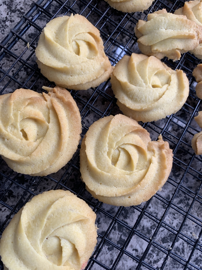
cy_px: 135
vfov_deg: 67.3
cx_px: 101
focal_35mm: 26
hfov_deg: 53.1
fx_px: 202
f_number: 1.8
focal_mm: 4.25
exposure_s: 1/60
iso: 100
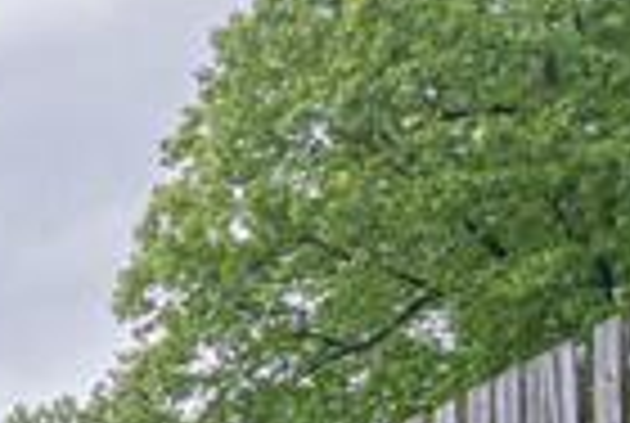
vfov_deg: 8.3
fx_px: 2578
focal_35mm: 147
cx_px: -1584
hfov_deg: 9.1
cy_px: 1156
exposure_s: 1/3200
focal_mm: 19
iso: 800
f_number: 9
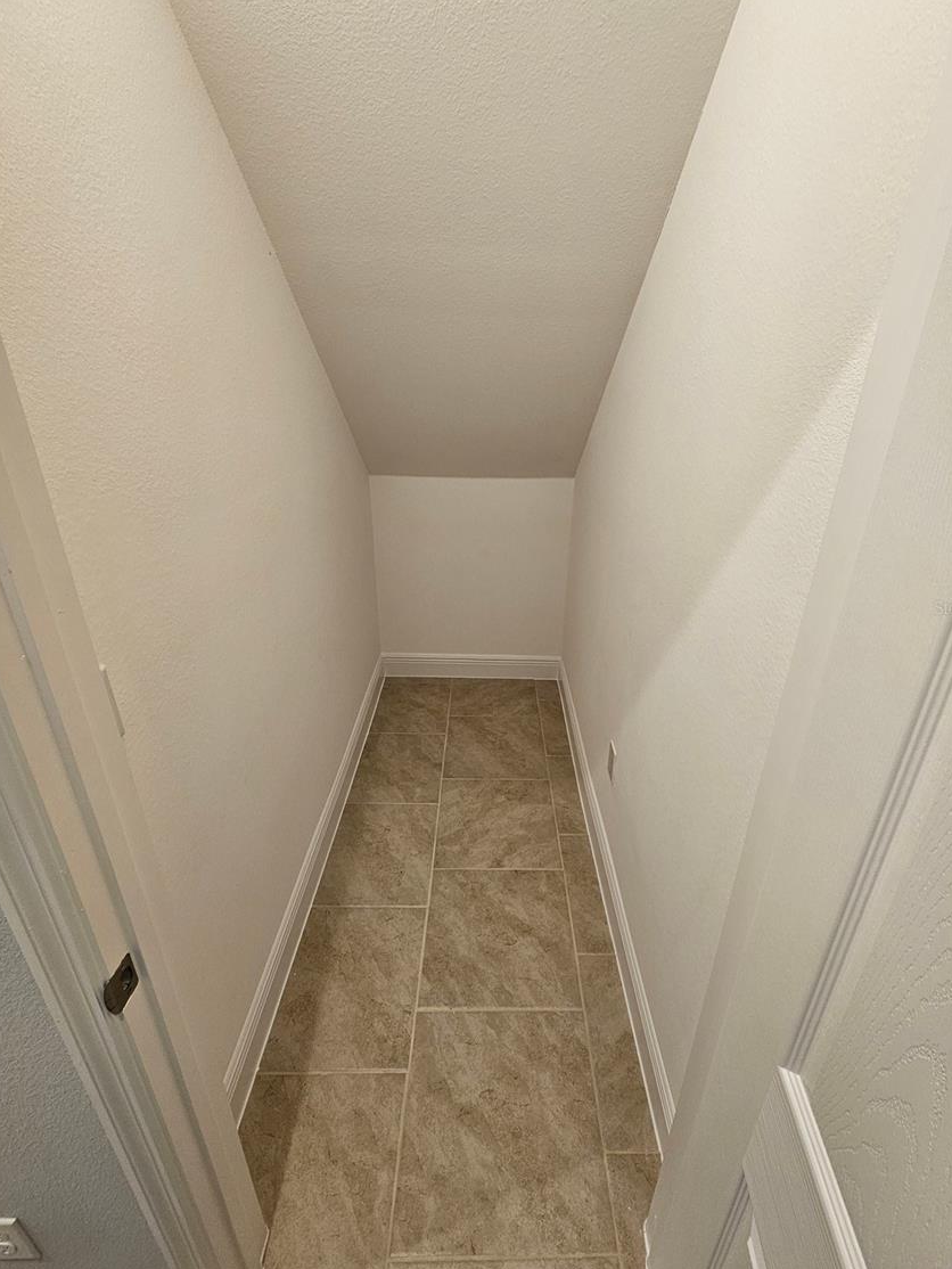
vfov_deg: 102.0
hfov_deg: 85.6
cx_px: 502
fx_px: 513
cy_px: 607
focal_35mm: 14
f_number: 2.2
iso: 64
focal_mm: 2.2
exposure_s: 1/60
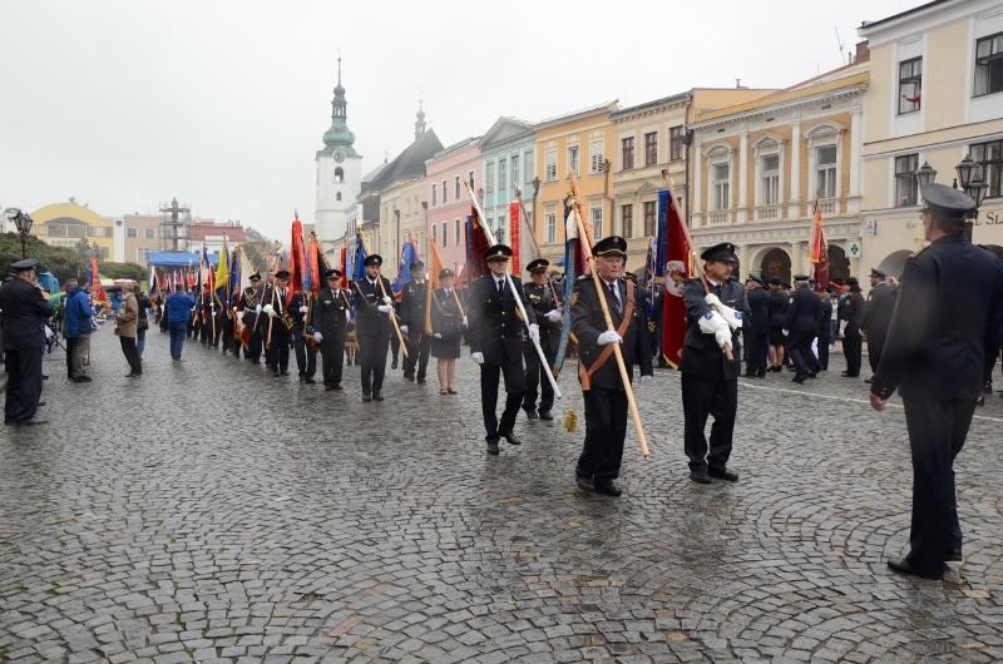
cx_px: 502
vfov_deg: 41.5
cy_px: 332
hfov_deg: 59.6
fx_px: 876
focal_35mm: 32
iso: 1000
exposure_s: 1/400
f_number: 8
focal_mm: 21
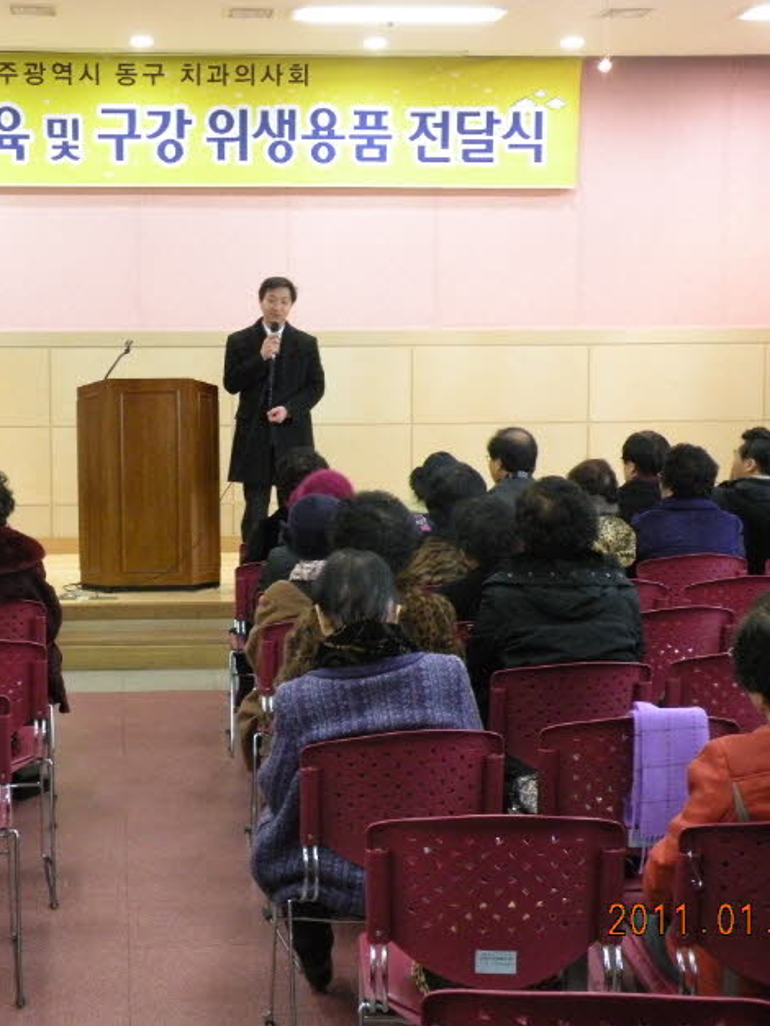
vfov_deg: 33.8
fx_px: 1689
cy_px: 505
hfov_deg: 25.4
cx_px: 208
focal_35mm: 57
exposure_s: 1/38
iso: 400
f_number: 3.2
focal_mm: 7.4
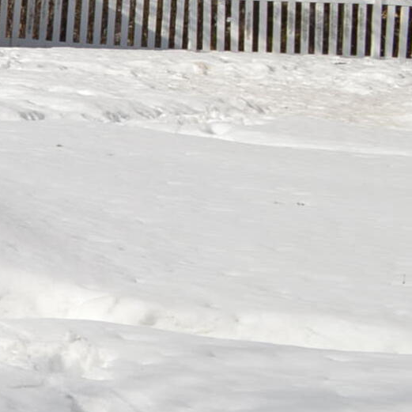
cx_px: -711
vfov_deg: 13.0
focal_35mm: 132
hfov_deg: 10.5
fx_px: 1777
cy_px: -41
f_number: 10
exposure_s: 1/200
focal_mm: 18
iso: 100
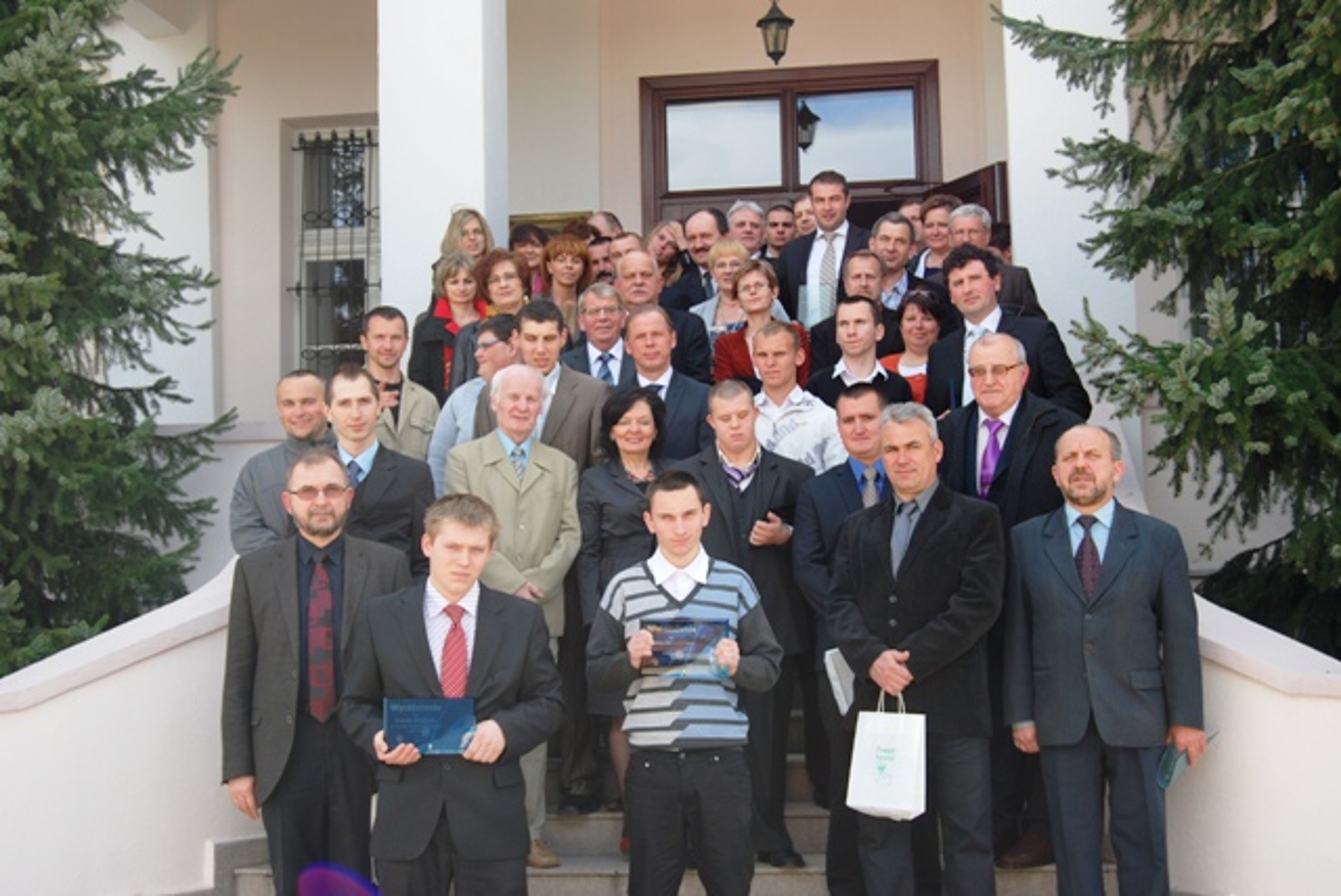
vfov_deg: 26.5
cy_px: 448
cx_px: 670
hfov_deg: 38.8
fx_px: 1901
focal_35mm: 51
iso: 125
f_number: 5.6
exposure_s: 1/125
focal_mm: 34
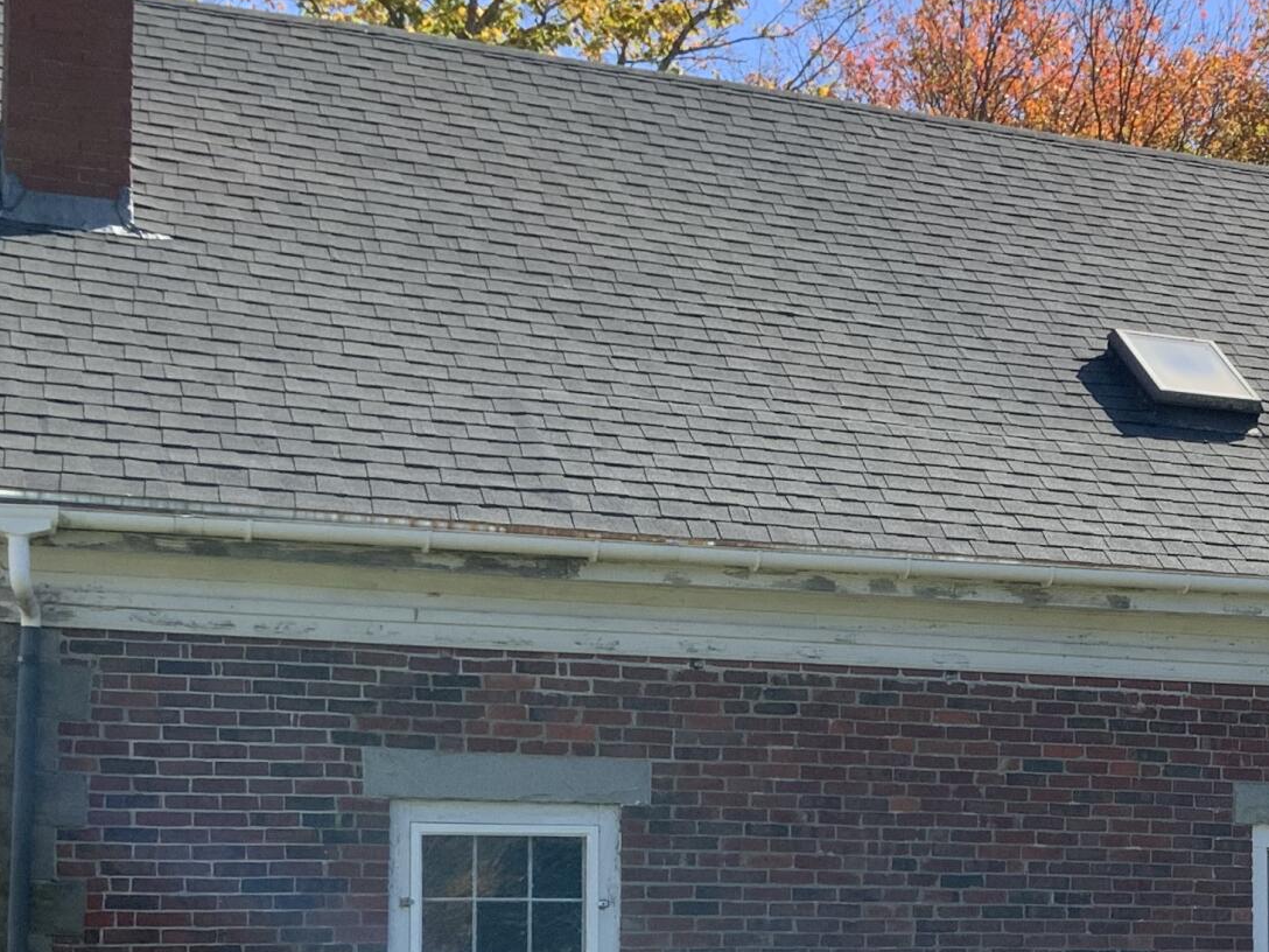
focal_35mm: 80
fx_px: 2933
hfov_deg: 23.2
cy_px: 836
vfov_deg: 18.2
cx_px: 1337
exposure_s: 1/1221
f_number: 1.8
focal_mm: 3
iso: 16
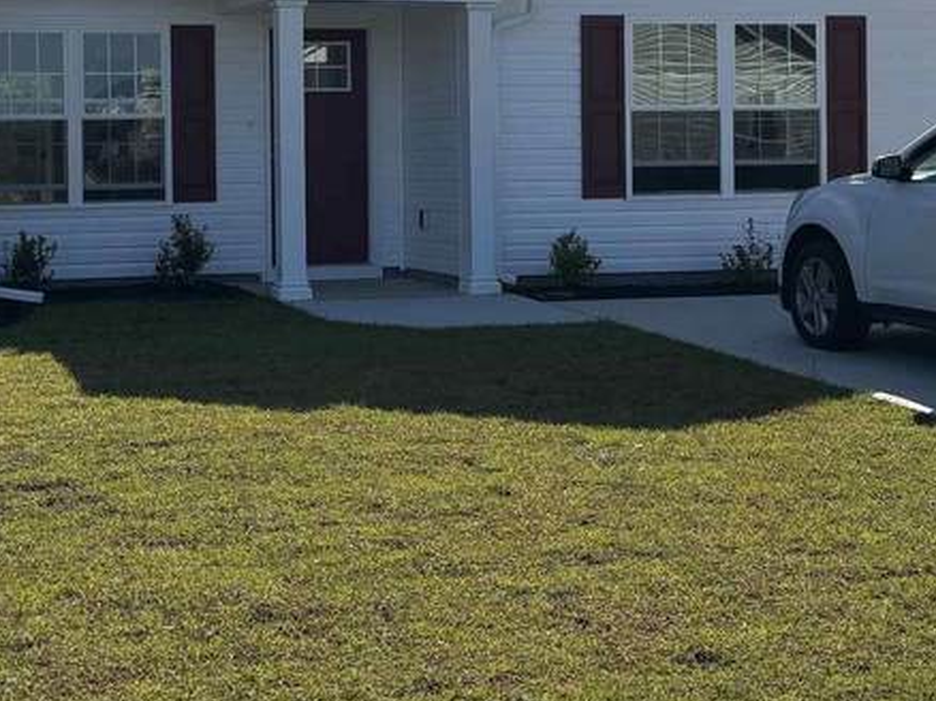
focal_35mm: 76
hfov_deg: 25.6
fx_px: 2054
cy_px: 133
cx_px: 325
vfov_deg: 19.2
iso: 50
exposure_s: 1/6711
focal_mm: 5.96
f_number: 1.6
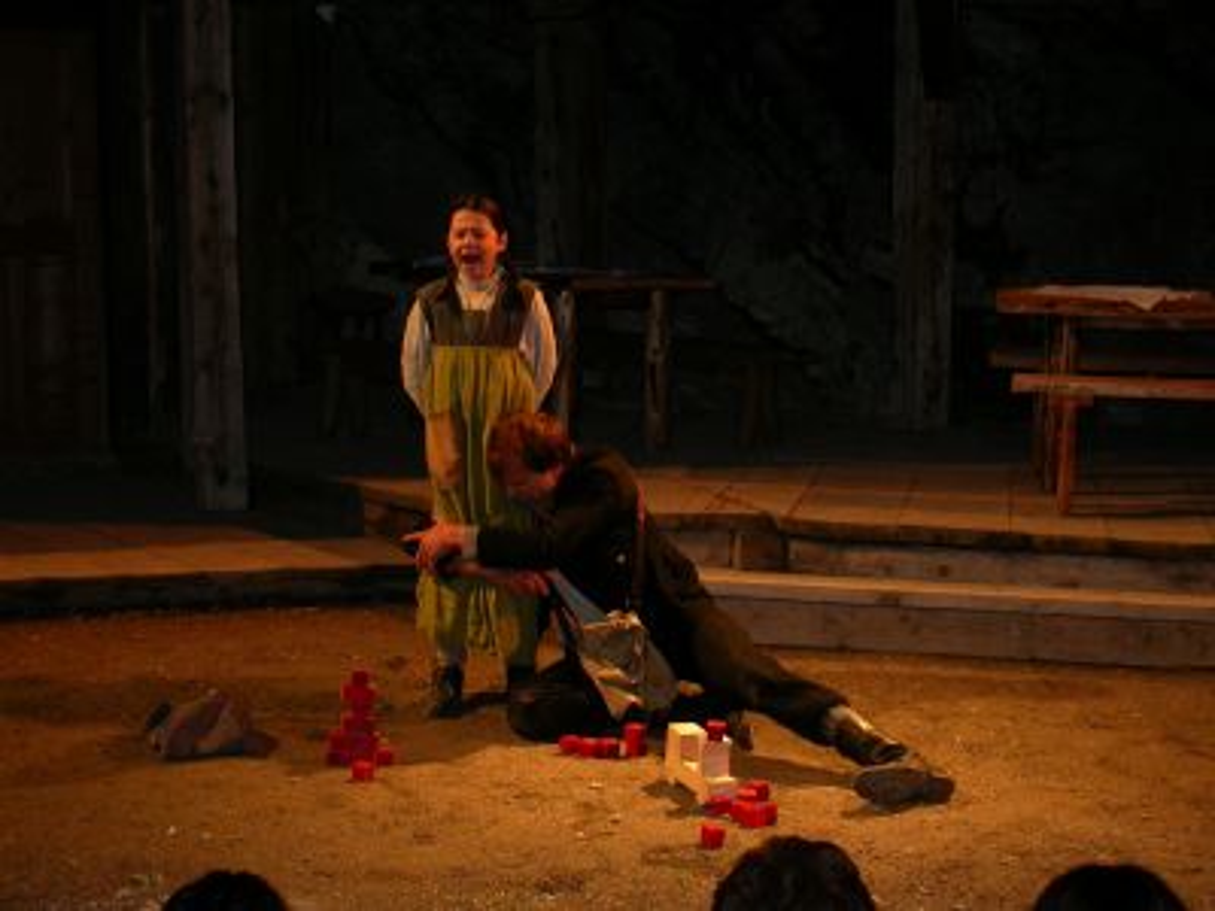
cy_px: 456
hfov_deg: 30.3
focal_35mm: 64
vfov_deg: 22.9
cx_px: 608
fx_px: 2246
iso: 200
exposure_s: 1/60.3
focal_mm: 13.3
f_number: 3.2
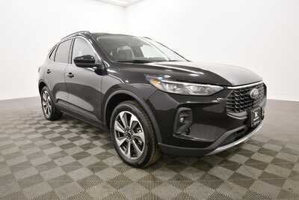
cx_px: 150
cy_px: 100
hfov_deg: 73.7
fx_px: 199
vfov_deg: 53.2
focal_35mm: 24
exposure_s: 1/125
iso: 1400
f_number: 5.3
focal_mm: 16
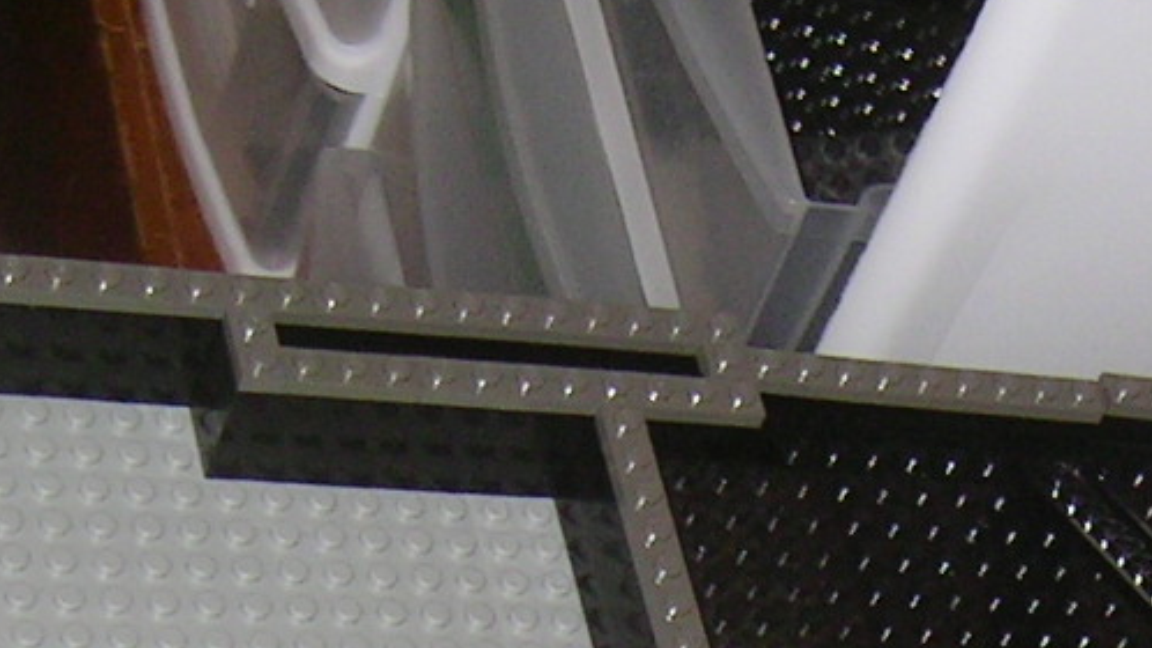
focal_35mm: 126
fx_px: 3848
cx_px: 951
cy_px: 1261
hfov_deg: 16.9
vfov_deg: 9.1
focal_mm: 5.6
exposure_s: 1/30
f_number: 2.8
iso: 100
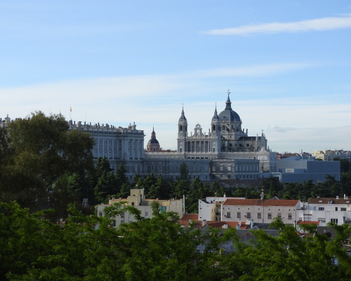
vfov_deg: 15.4
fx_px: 1038
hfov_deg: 19.2
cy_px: 140
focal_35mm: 100
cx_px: 176
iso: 100
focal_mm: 17
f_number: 4.8
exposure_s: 1/640
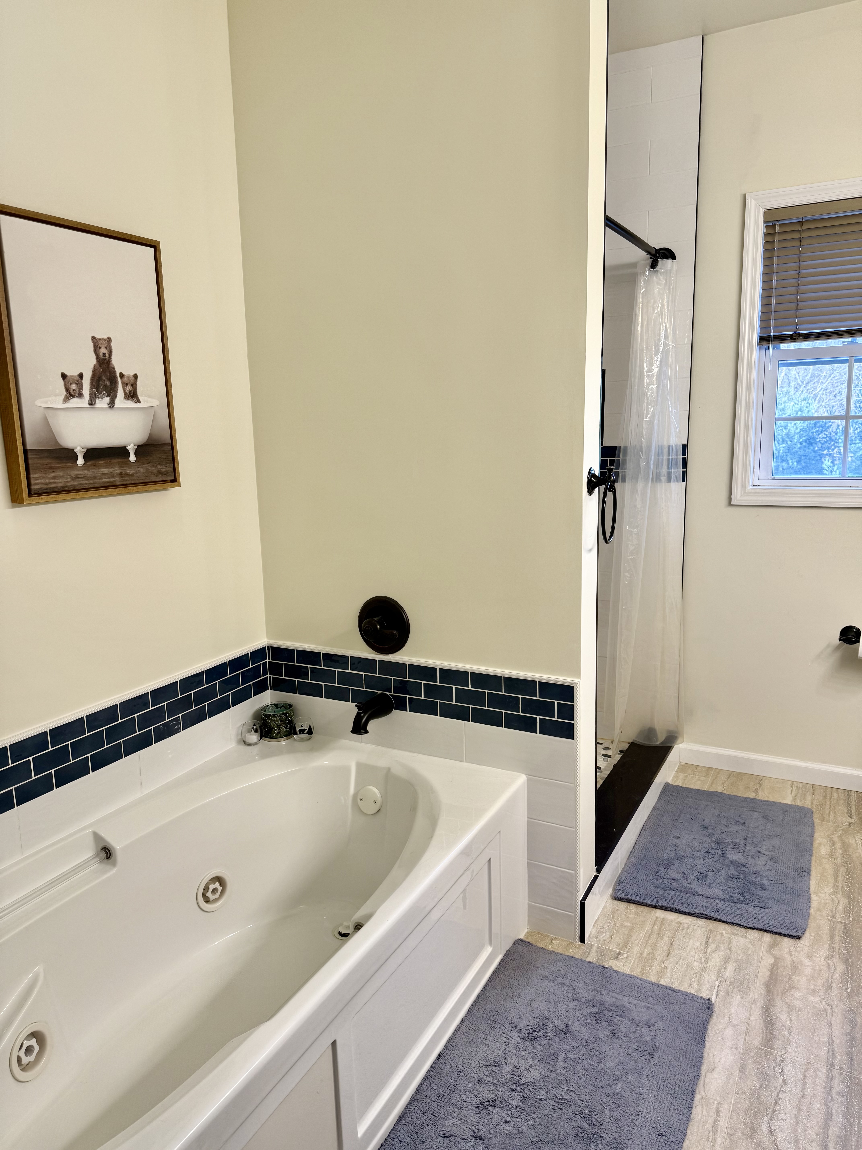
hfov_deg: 56.8
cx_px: 431
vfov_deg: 71.6
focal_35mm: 24
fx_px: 797
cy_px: 575
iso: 80
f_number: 1.78
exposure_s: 1/120
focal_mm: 6.76
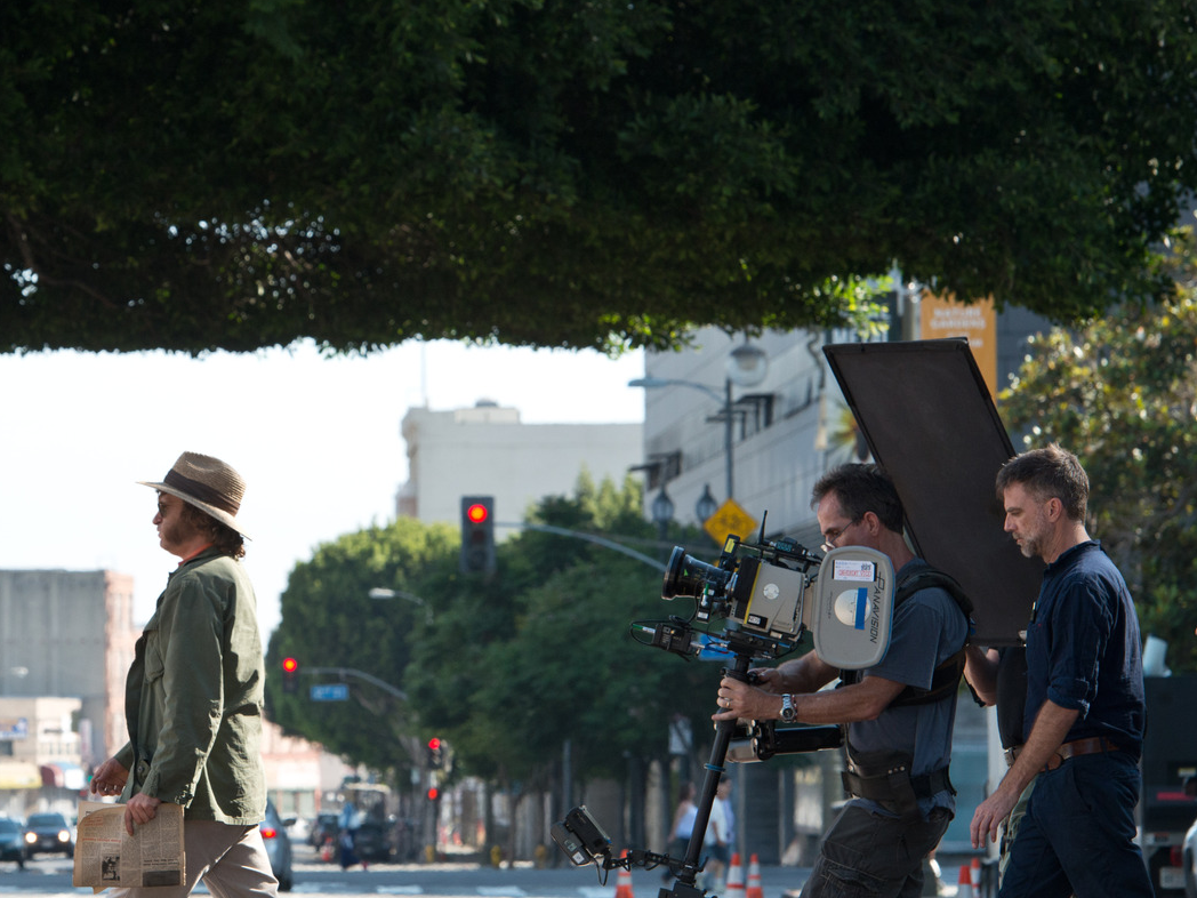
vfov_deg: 5.3
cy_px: 490
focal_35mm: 282
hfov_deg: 7.0
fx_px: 9751
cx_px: 295
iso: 400
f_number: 9
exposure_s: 1/400
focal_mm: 150
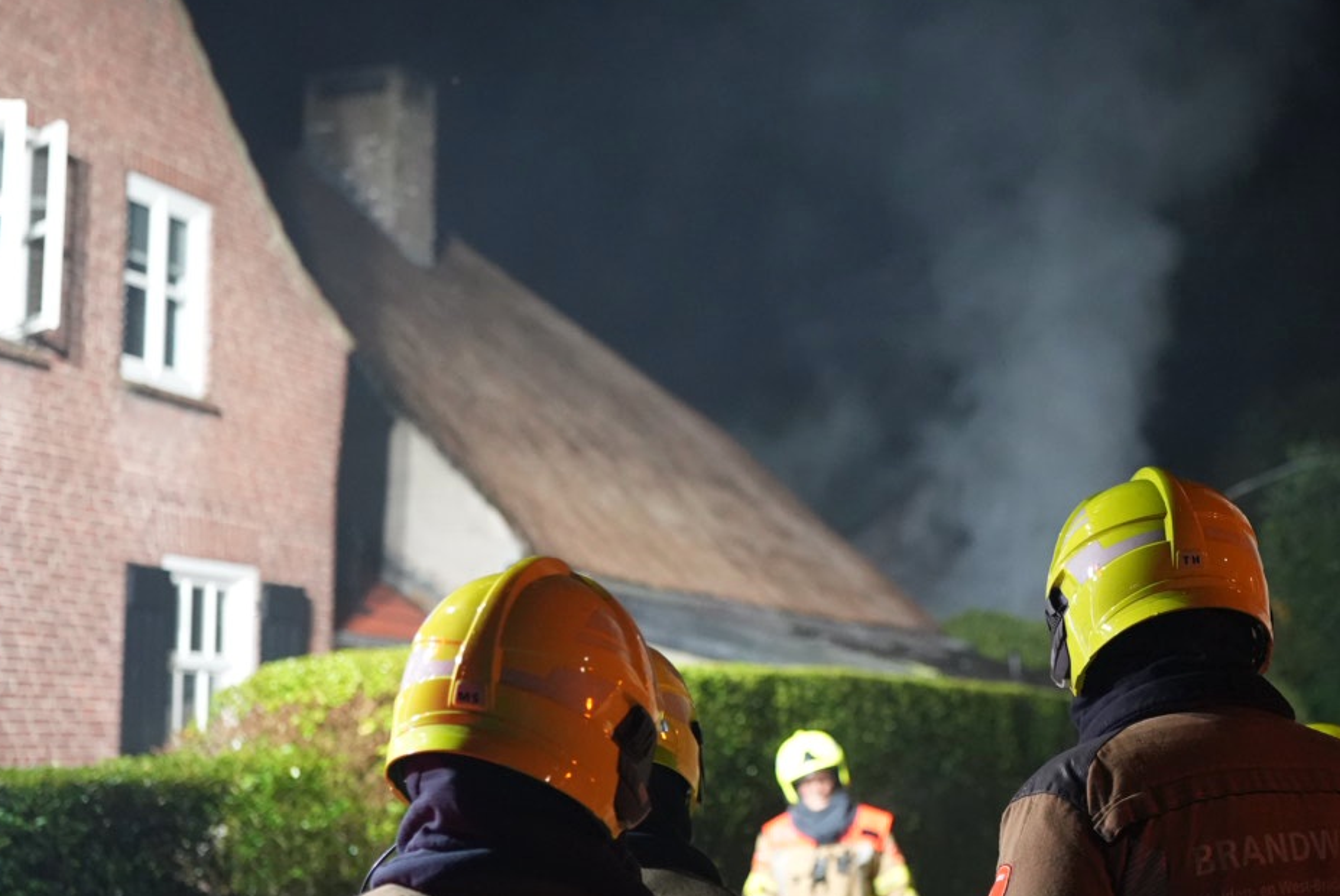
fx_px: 2273
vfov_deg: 22.3
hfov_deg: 32.4
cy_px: 344
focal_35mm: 61
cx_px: 961
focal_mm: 35
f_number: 2
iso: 5000
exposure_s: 1/161
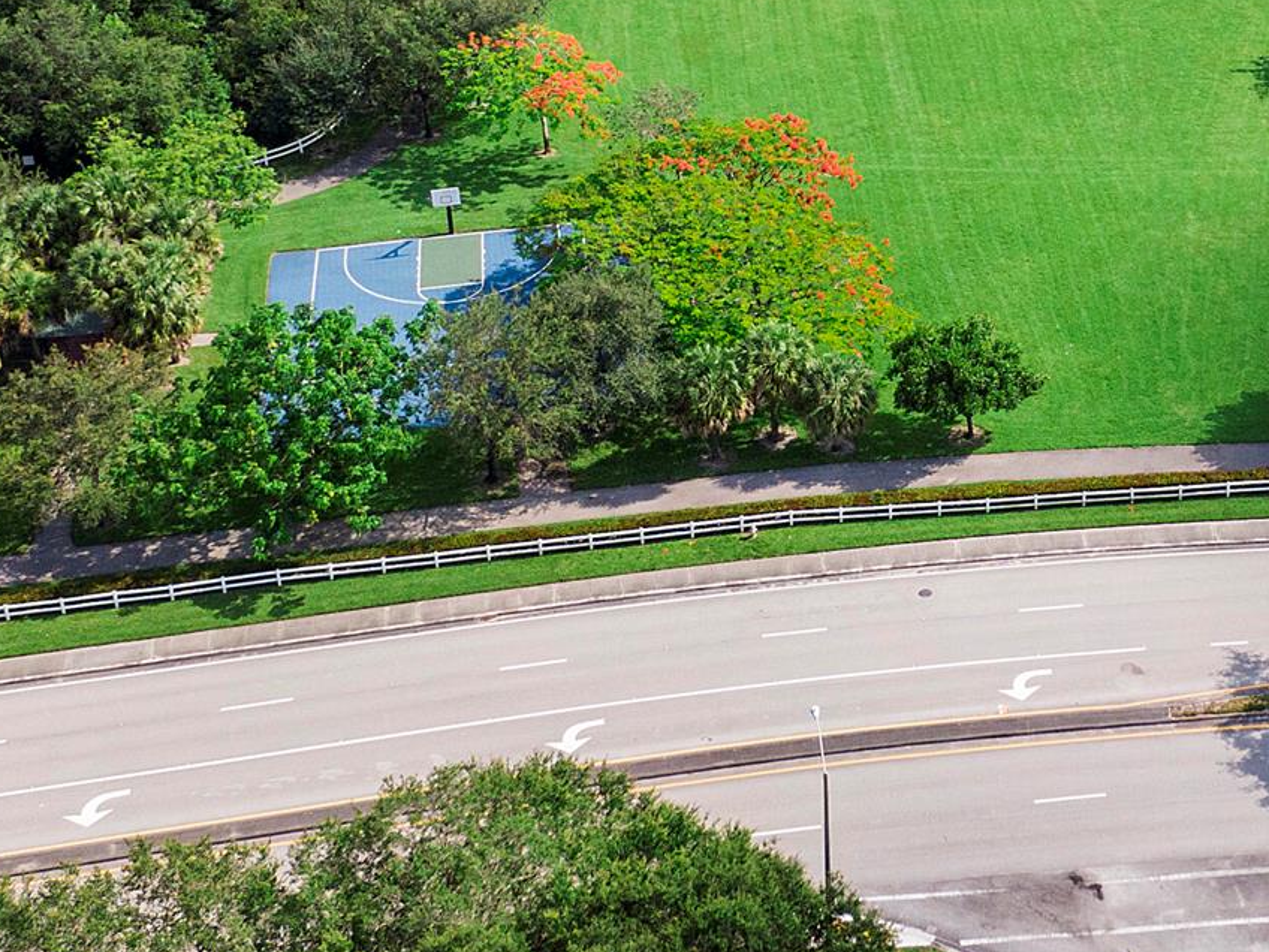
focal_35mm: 70
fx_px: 2566
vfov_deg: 20.5
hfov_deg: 27.1
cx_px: 1057
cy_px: 78
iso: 100
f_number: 3
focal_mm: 5.11
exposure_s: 1/800
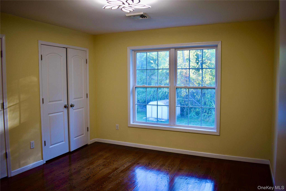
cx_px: 143
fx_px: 214
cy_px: 96
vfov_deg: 47.9
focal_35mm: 27
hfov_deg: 67.4
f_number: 4.5
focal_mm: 18
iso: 400
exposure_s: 1/80
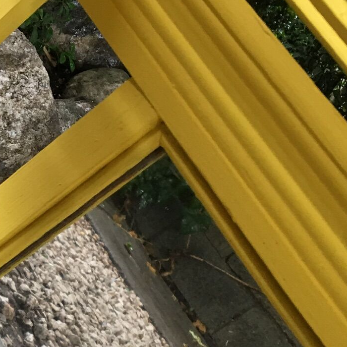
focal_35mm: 75
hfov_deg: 21.9
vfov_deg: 22.7
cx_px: -31
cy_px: 280
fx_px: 851
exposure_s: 1/33
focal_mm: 4.15
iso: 125
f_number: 2.2
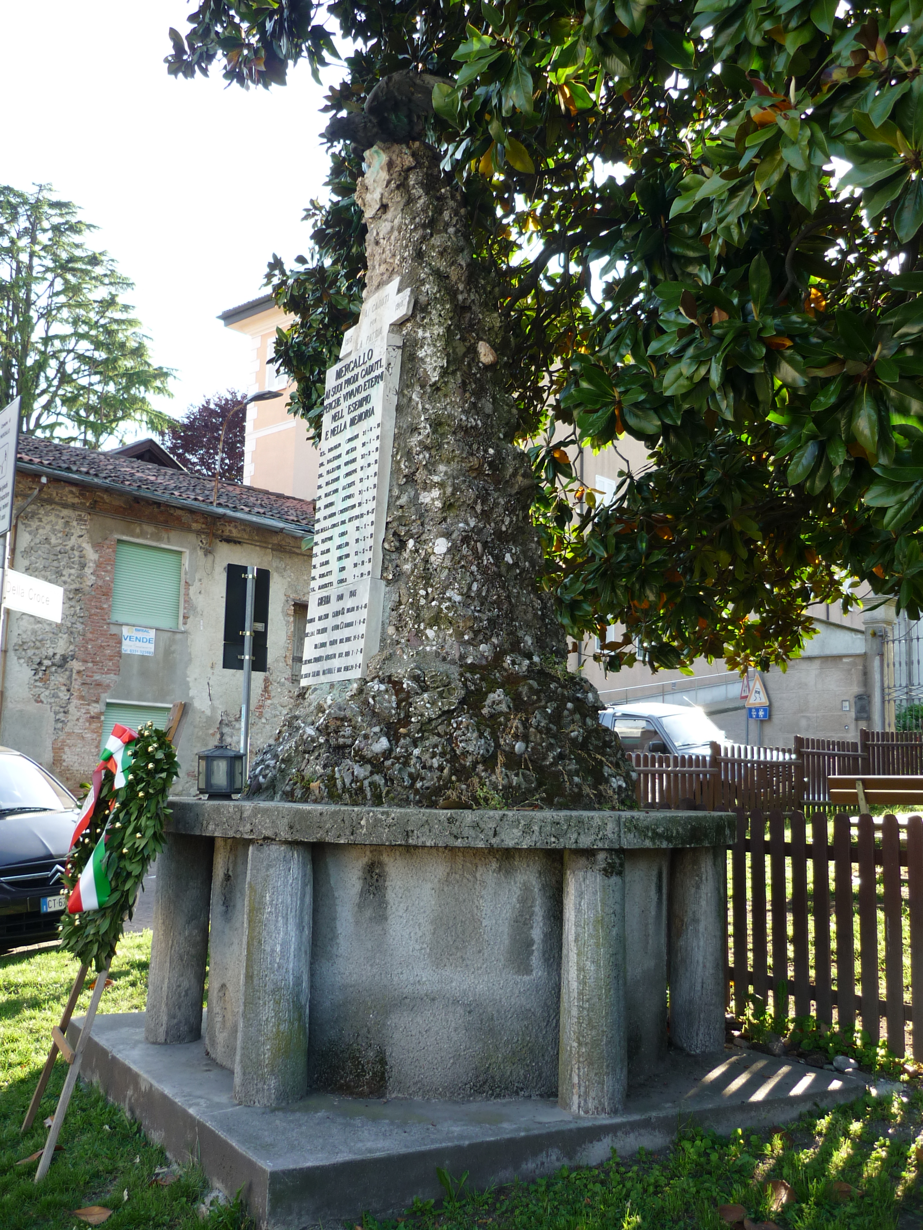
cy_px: 615
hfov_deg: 42.9
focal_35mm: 33
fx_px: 1173
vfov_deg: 55.4
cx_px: 462
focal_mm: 5.5
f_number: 2.8
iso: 80
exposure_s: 1/160
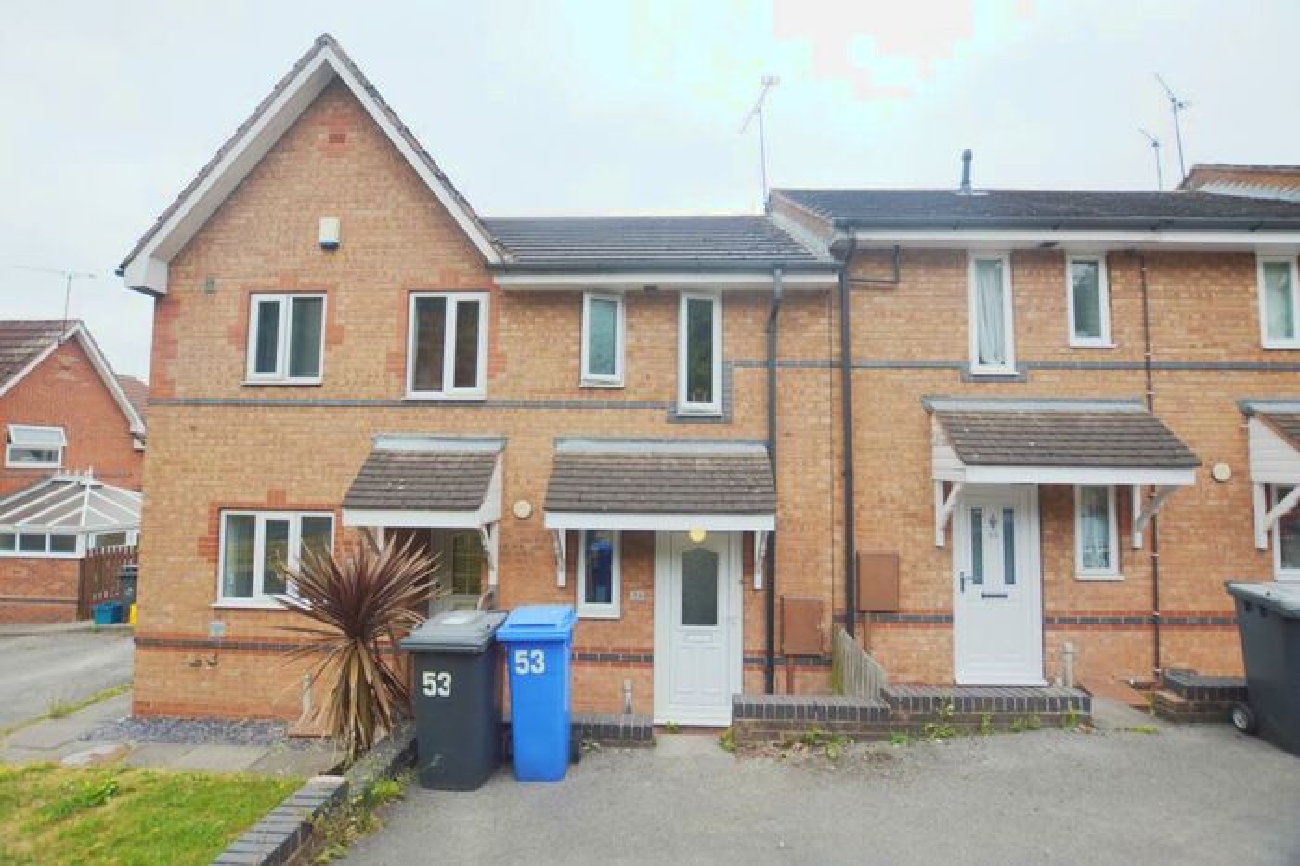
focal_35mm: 15
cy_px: 433
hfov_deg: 100.4
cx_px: 650
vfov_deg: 77.3
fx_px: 541
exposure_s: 1/800
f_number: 3.5
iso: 100
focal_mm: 10
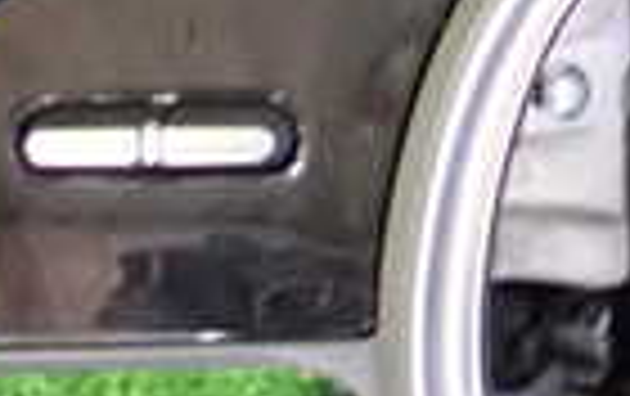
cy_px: 166
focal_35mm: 136
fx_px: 2339
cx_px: 1071
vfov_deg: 9.7
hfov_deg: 13.9
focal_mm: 5.4
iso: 1600
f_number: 2.3
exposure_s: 1/25
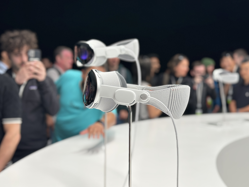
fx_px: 352
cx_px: 125
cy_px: 93
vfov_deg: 29.7
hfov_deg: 38.9
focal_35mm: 49
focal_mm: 6.86
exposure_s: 1/59
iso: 125
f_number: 1.78
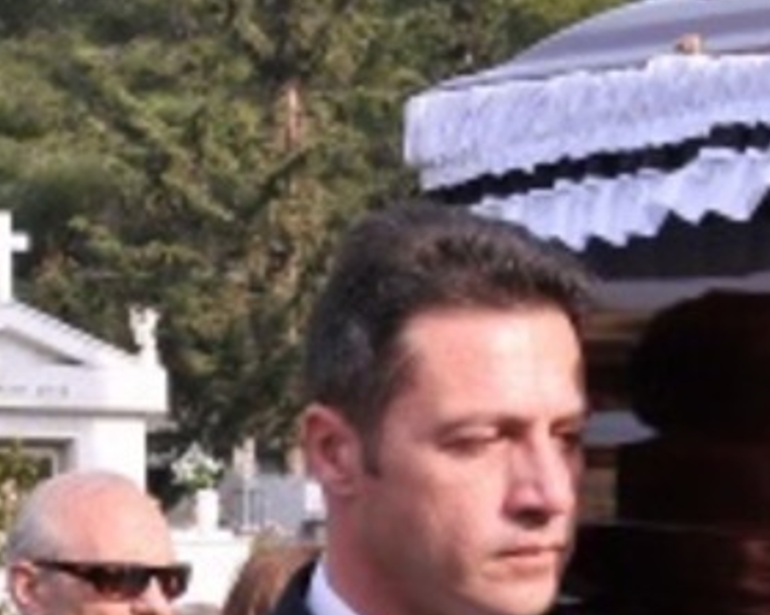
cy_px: 735
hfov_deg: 12.2
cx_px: -362
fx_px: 3440
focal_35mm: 151
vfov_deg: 10.1
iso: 400
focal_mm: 25
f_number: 8
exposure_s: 1/400
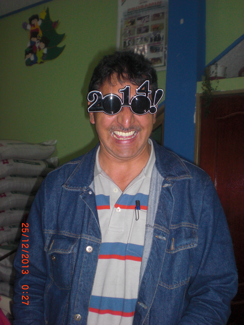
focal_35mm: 38
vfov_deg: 49.0
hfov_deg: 37.7
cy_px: 162
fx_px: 357
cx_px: 122
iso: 200
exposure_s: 1/60
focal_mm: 6.3
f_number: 3.1
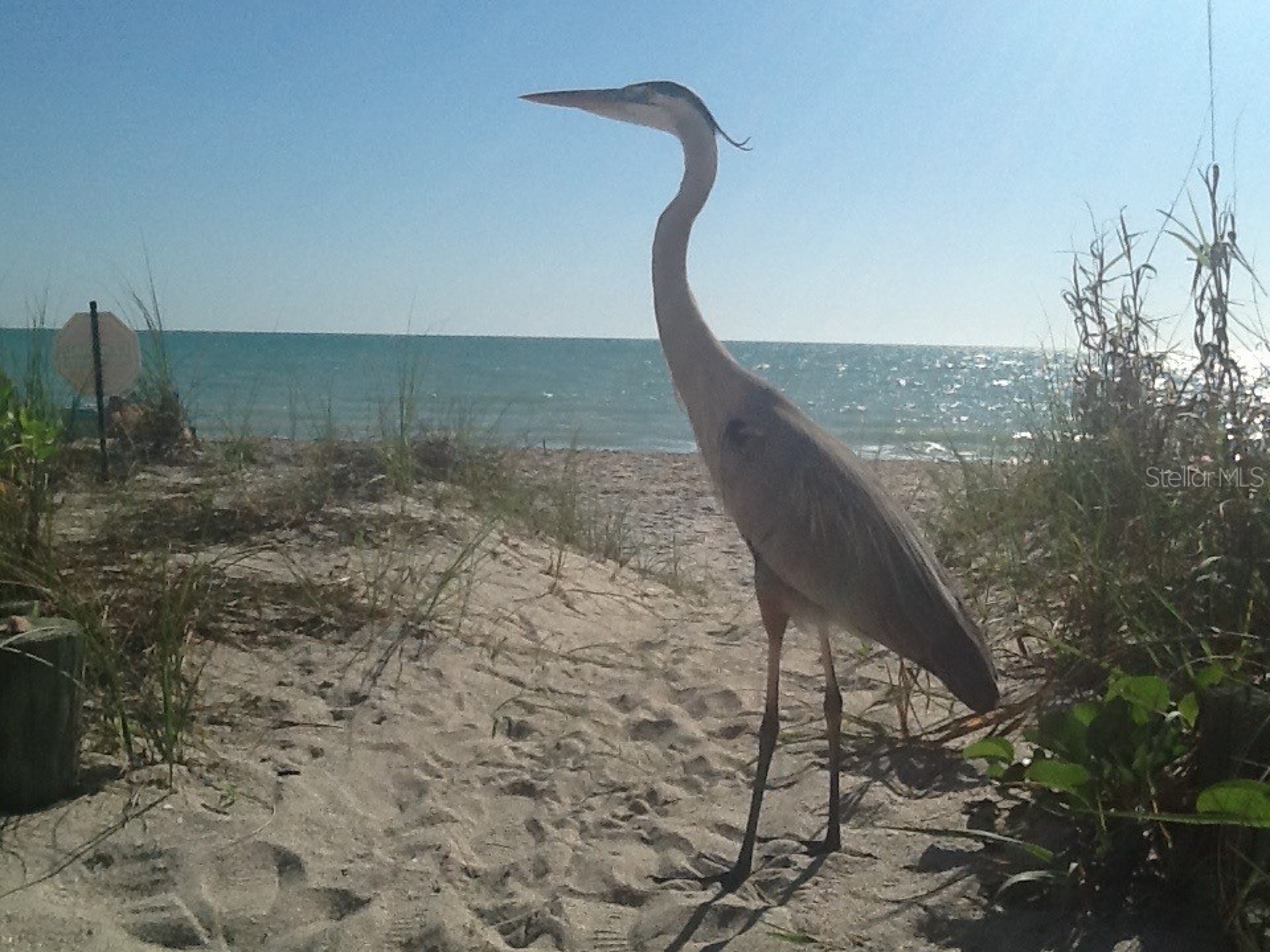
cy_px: 476
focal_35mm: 44
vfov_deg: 32.9
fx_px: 1614
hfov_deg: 42.9
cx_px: 635
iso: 40
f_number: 2.4
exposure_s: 1/3831
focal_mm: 2.03
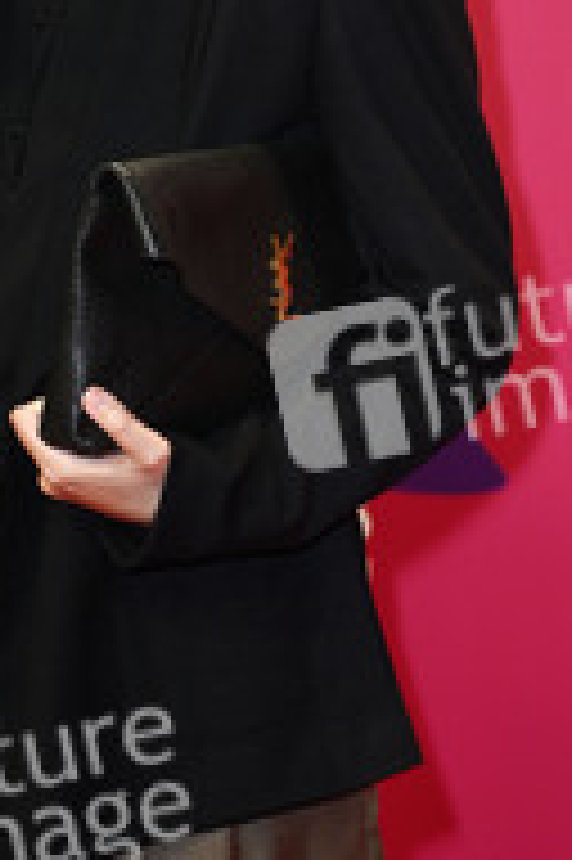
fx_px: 6757
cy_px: 140
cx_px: 90
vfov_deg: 7.3
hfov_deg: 4.8
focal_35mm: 283
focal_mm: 135
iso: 640
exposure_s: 1/250
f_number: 5.6
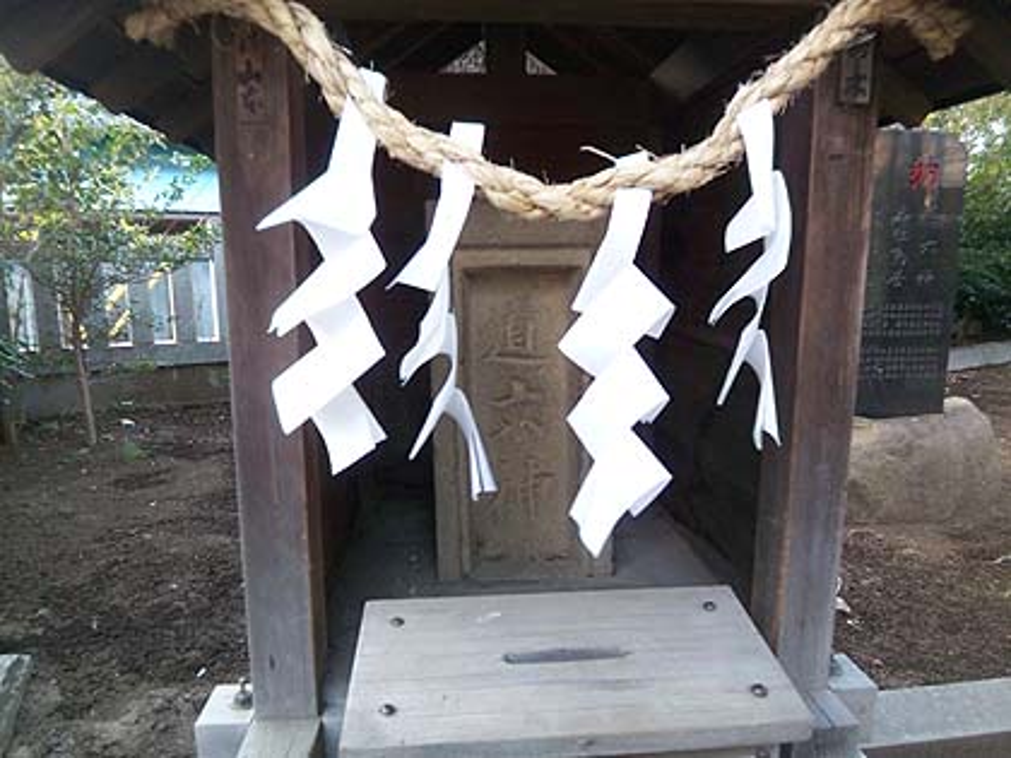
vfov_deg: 58.9
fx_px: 672
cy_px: 379
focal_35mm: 23
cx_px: 506
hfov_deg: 73.9
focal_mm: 3.8
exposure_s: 1/30
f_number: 2.8
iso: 200
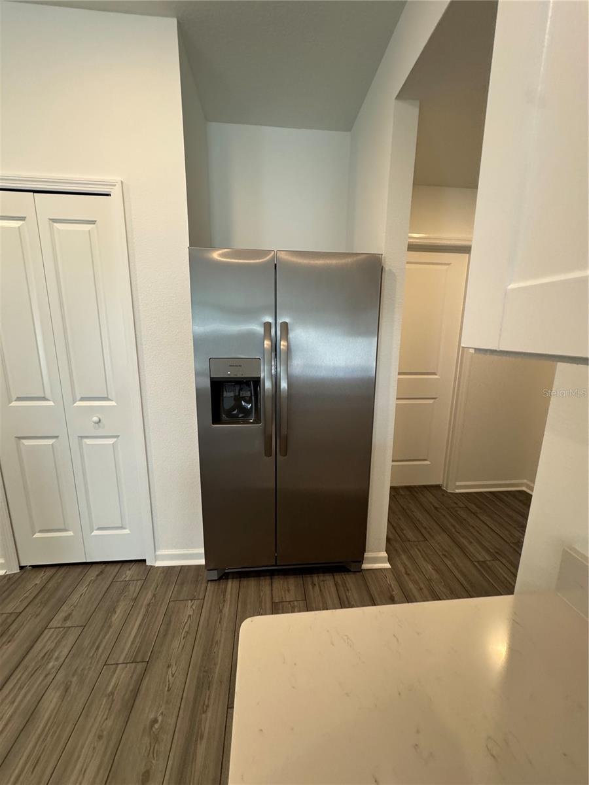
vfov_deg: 102.1
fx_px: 318
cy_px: 392
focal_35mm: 14
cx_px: 294
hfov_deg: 85.7
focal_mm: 2.22
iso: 320
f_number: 2.2
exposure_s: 1/120
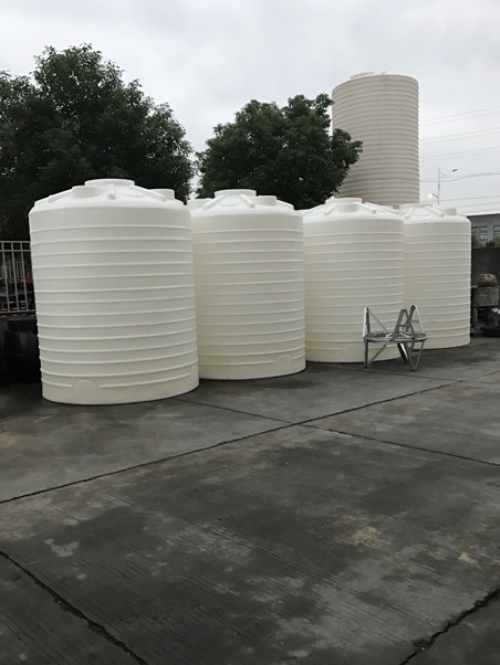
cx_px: 250
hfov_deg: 45.5
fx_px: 597
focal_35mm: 31
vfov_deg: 58.3
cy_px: 355
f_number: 1.8
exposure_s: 1/17
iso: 80
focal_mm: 3.99
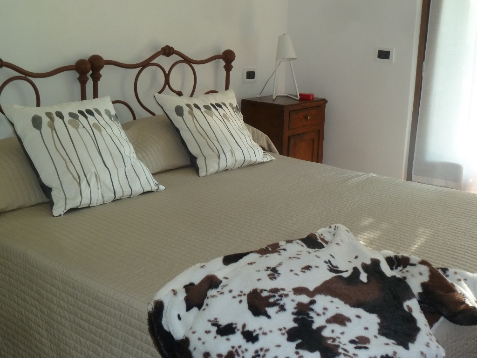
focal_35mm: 48
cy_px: 179
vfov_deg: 30.3
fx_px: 661
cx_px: 238
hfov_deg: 39.7
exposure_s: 1/30
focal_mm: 7.9
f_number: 3.8
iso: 200
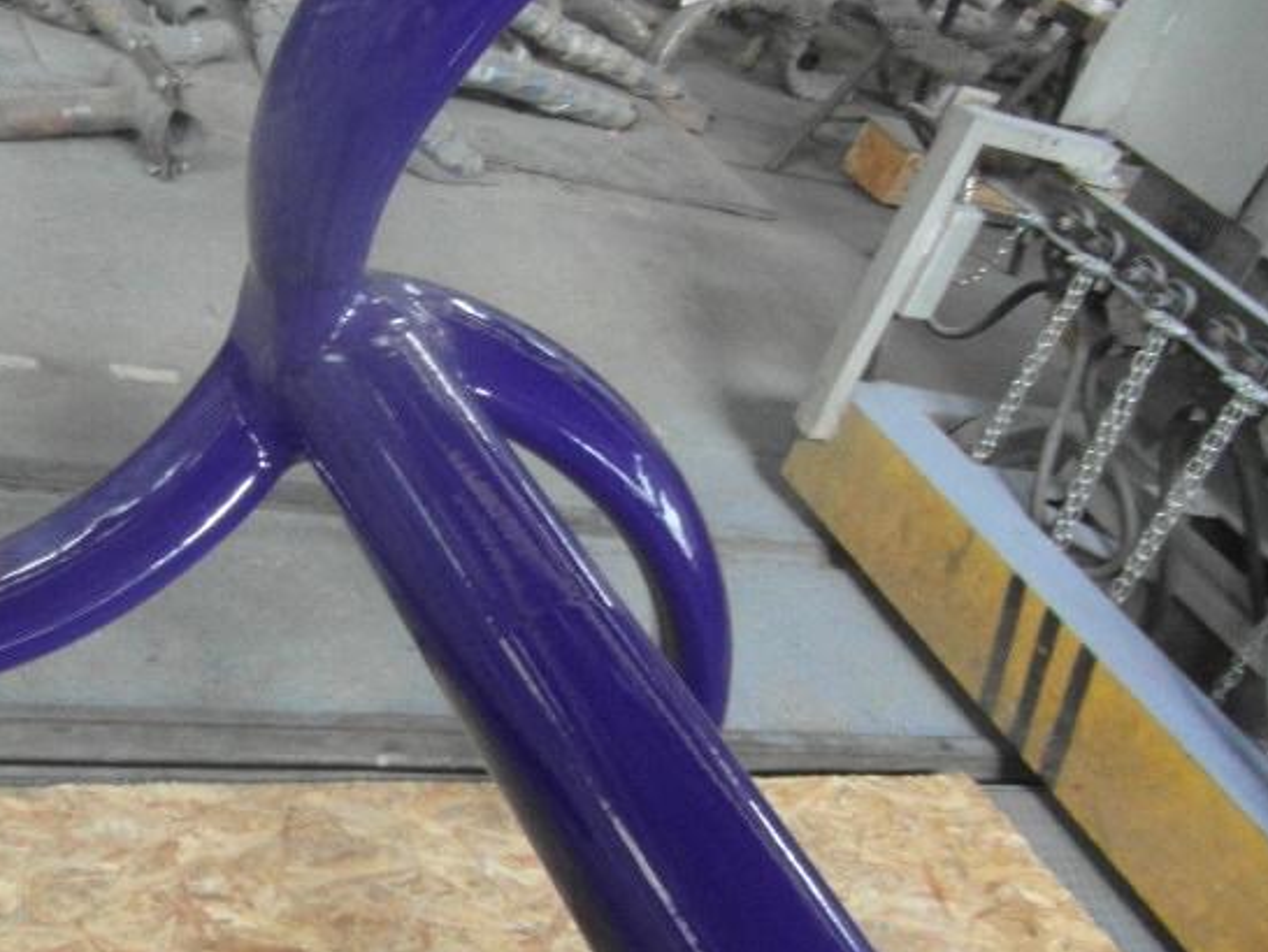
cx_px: 314
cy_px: 439
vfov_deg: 32.2
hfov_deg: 40.8
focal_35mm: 45
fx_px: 1649
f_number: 3.2
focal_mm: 4
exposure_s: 1/30
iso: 400
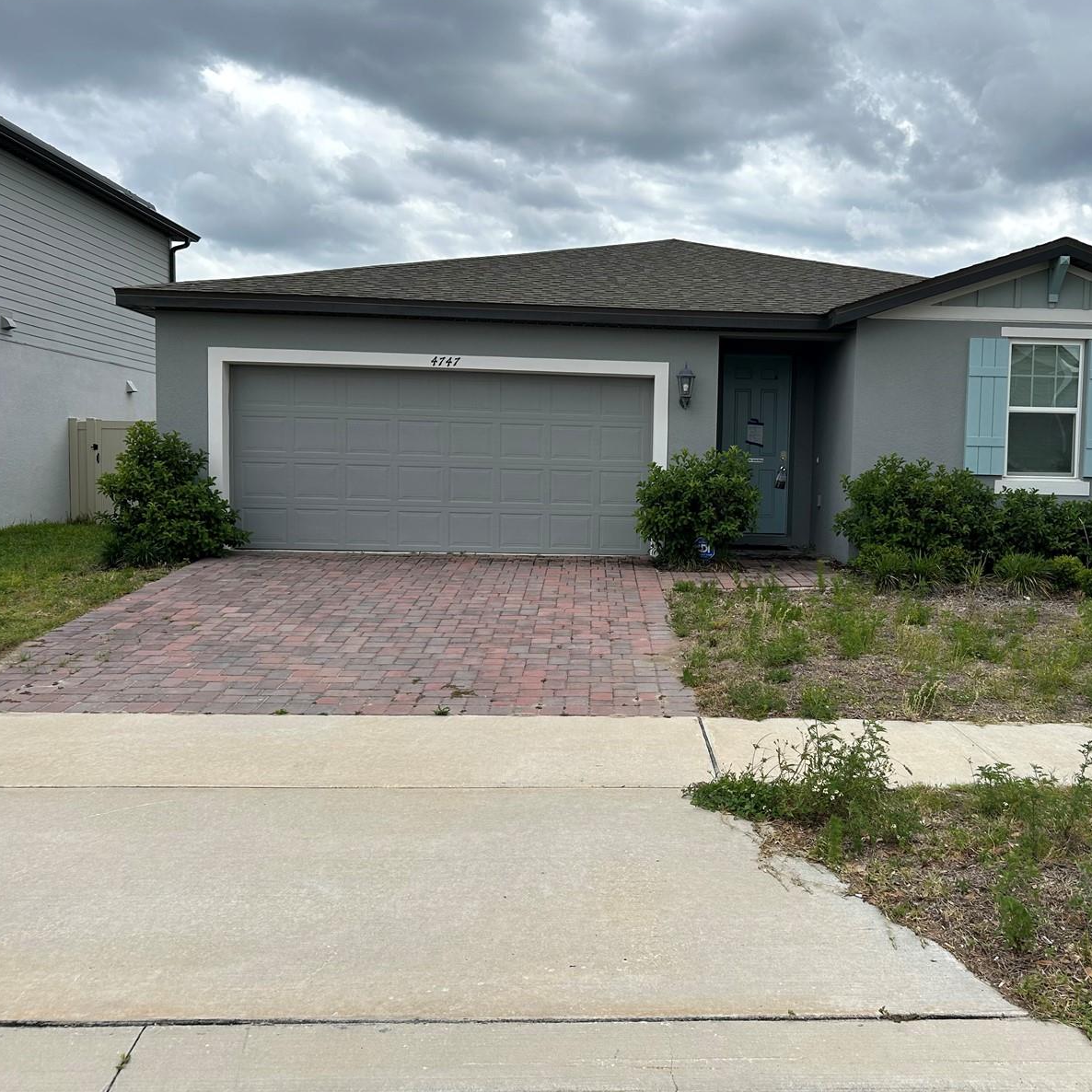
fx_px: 1106
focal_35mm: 31
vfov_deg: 52.5
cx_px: 684
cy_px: 540
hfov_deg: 52.0
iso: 50
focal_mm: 5.7
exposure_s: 1/3077
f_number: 1.5
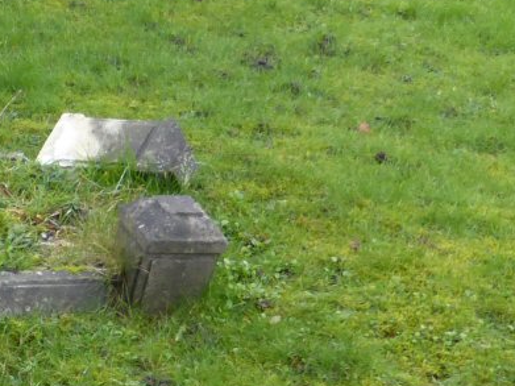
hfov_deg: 17.3
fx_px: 1428
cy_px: 447
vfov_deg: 14.9
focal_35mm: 96
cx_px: -370
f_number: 3.3
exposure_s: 1/160
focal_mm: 4.3
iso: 200
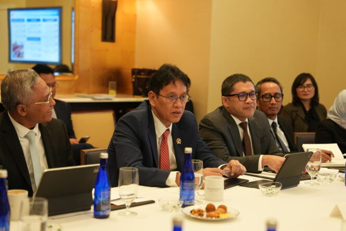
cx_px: 173
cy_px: 116
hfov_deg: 28.8
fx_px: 673
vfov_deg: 19.5
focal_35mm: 70
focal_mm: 70
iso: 1600
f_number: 2.8
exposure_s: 1/160
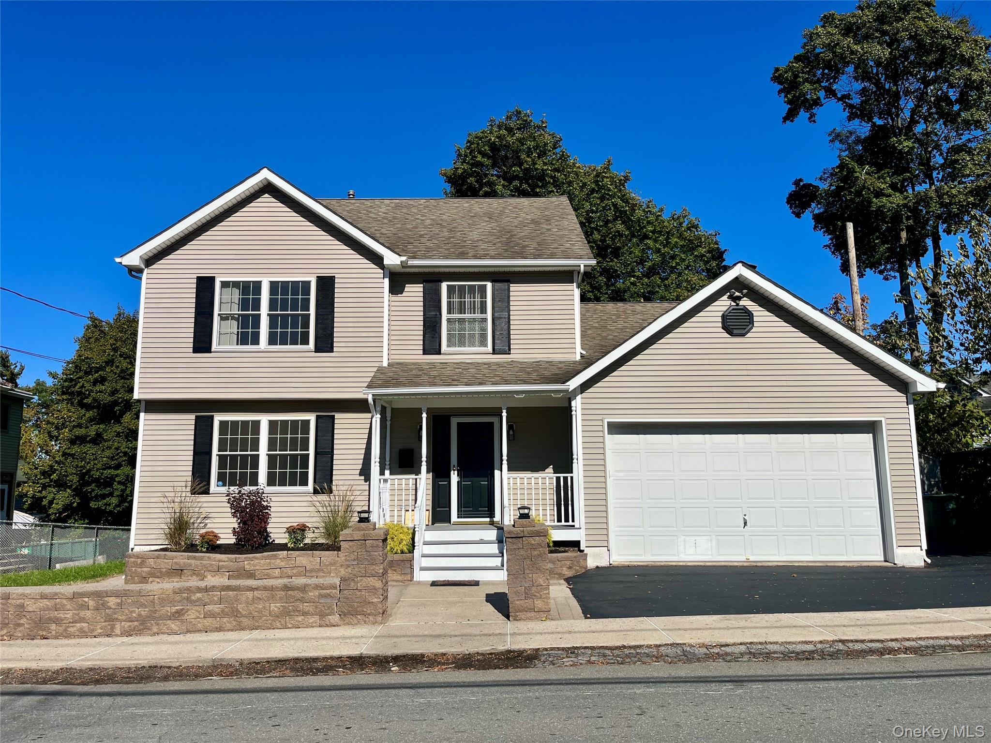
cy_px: 372
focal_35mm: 26
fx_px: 744
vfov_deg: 53.1
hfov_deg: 67.3
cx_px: 496
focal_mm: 5.1
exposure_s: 1/7353
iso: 50
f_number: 1.6
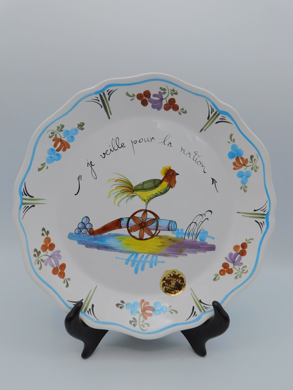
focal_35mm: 23
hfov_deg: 58.9
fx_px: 260
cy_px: 195
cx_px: 146
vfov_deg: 73.9
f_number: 3
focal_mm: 4
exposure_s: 1/320
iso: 125
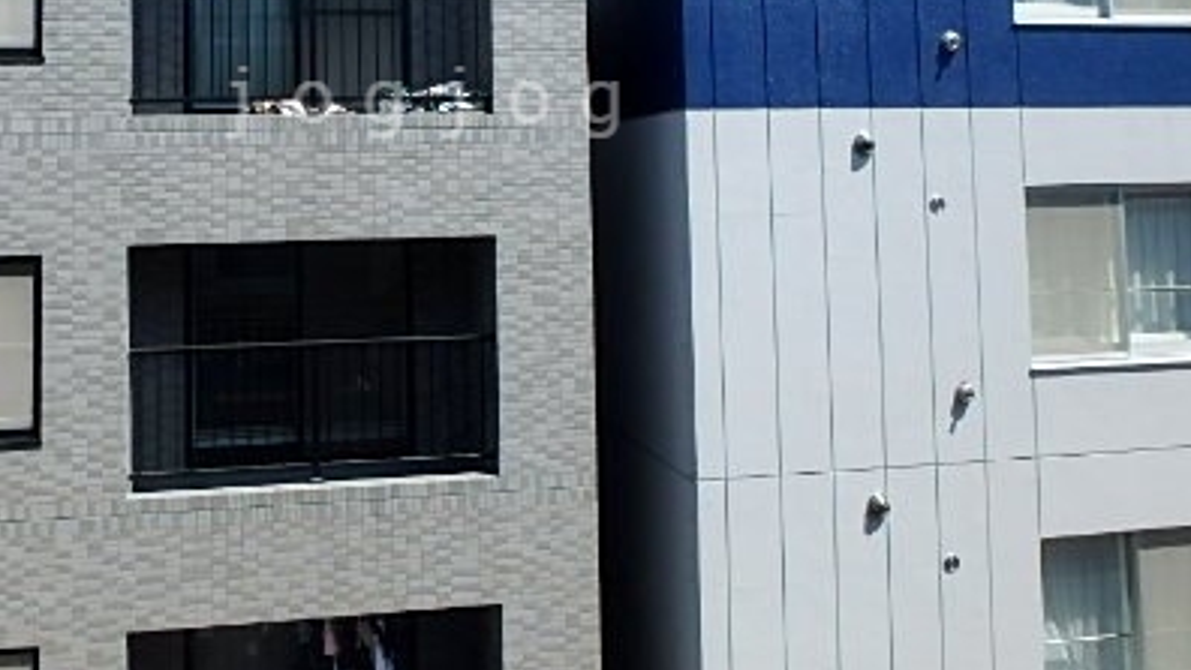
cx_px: 430
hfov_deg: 53.3
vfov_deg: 30.9
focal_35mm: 37
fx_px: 1169
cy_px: 102
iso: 125
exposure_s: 1/1000
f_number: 3.5
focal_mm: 3.7
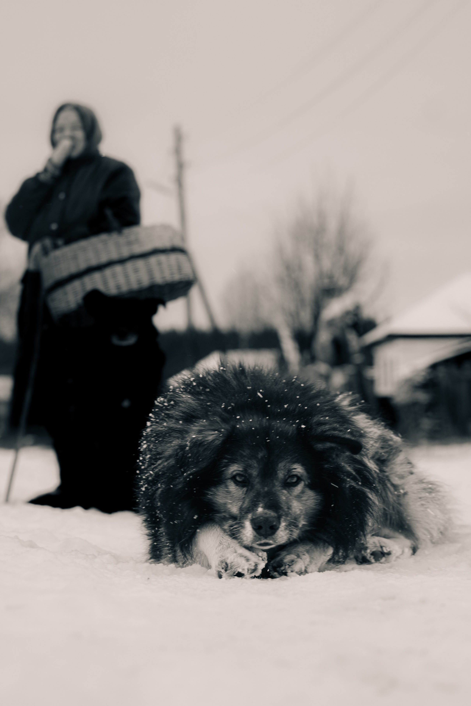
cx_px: 236
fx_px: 2512
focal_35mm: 128
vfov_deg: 16.0
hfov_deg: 10.7
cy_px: 353
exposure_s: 1/200
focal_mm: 85
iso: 160
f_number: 4.5
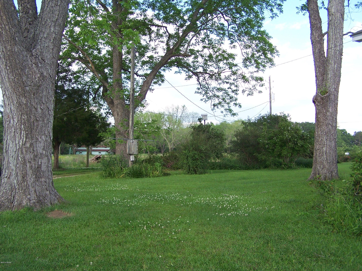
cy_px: 136
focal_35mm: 38
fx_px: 397
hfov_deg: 49.0
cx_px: 181
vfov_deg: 37.7
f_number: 2.8
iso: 80
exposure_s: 1/320
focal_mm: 6.3
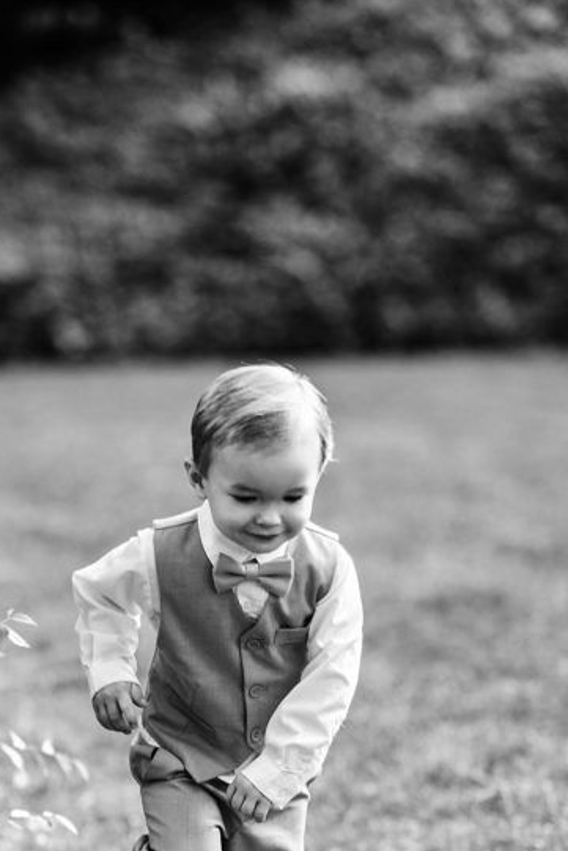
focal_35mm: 161
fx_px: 3808
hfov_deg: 8.5
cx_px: 200
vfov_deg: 12.7
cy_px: 711
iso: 400
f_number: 1.8
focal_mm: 85
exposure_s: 1/800
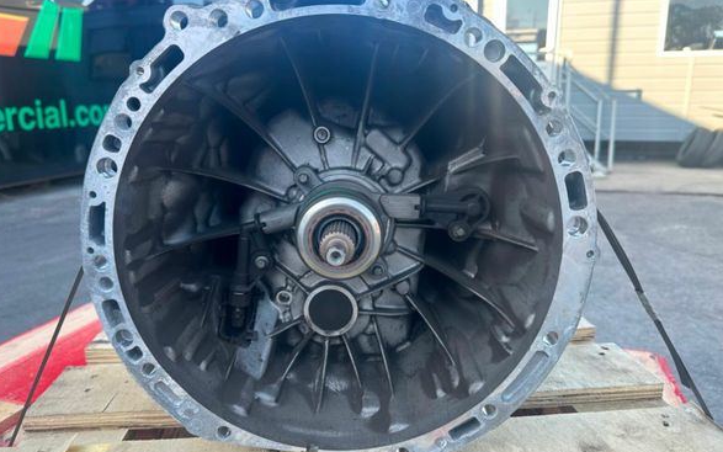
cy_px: 235
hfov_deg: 70.4
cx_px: 355
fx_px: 512
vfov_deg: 47.6
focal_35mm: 26
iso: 64
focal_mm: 6.86
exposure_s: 1/221
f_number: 1.78
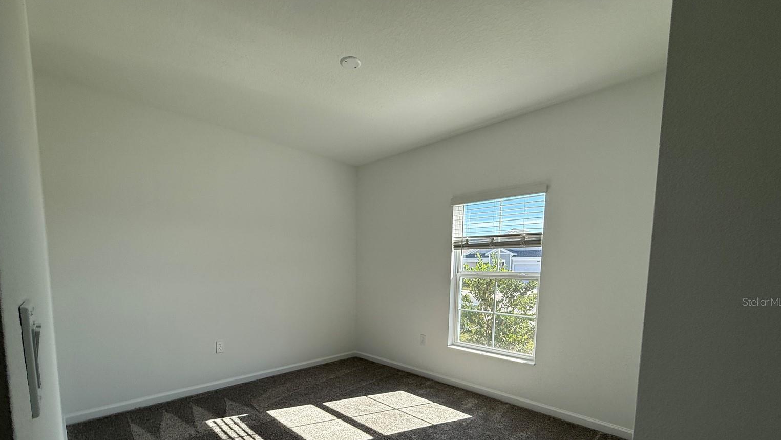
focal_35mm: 16
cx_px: 381
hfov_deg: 99.3
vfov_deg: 64.9
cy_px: 302
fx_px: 331
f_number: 2.2
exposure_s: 1/379
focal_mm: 2.22
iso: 64
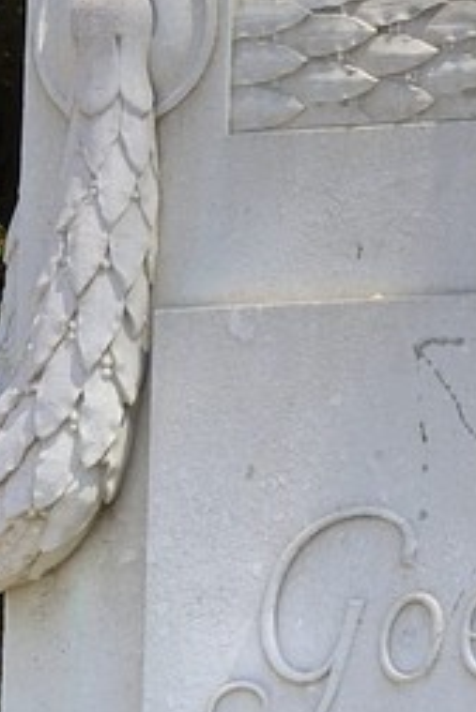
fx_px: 8754
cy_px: -833
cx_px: 649
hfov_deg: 3.1
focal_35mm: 442
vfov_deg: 4.6
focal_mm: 70
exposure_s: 1/250
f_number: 8
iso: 200
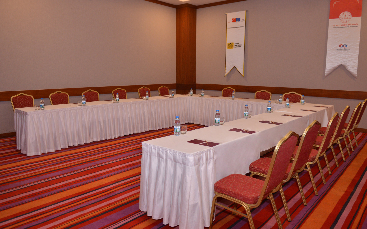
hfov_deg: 72.5
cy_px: 119
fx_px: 250
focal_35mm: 25
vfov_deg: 49.3
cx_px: 184
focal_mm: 24
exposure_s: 1/100
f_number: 3.5
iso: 800
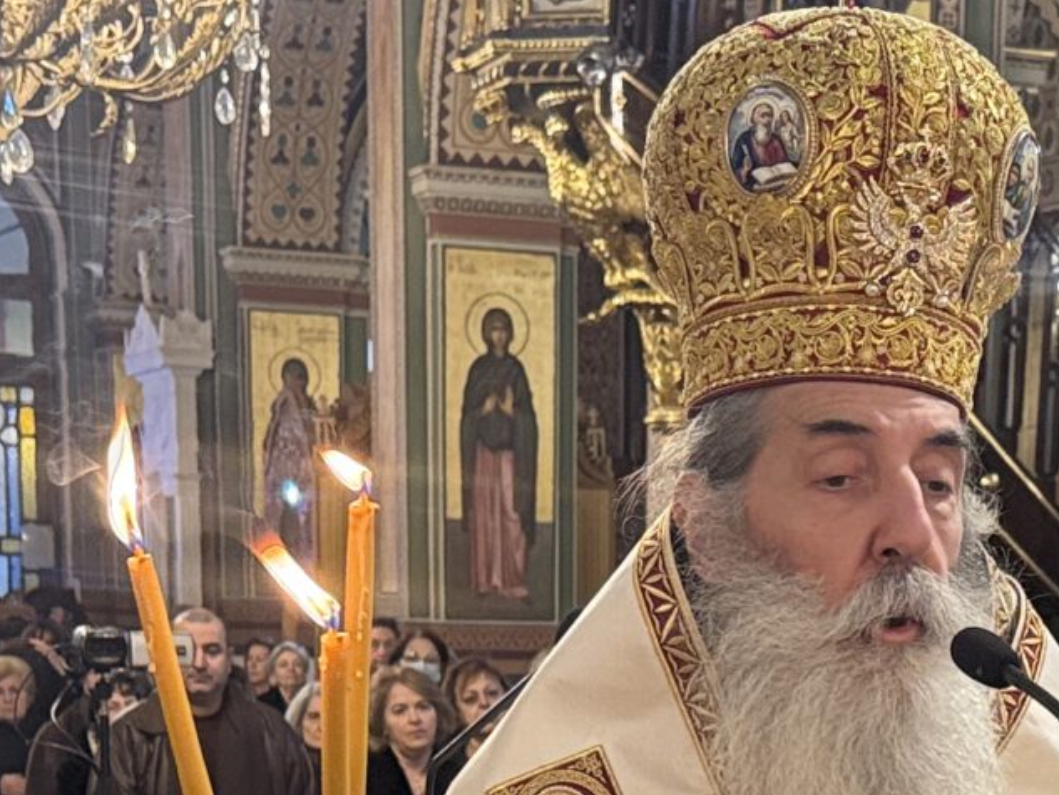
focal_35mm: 97
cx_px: 786
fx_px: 2968
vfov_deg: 14.4
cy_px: 1118
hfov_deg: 20.1
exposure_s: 1/100
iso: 400
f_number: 1.78
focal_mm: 6.76
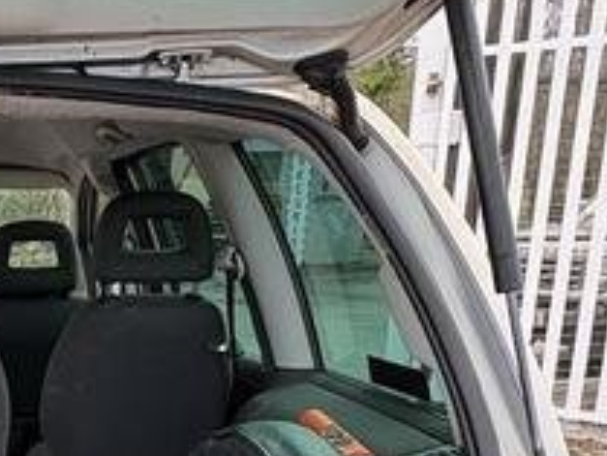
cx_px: -90
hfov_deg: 28.6
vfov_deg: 23.5
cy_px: 447
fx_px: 1053
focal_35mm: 60
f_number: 2.2
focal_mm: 2.22
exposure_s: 1/99
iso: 200
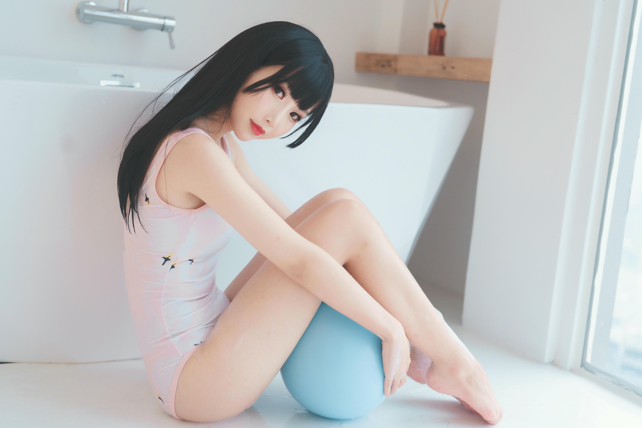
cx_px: 321
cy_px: 214
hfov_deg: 39.6
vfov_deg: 27.0
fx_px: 892
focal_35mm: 50
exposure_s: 1/100
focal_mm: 50
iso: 500
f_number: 2.8
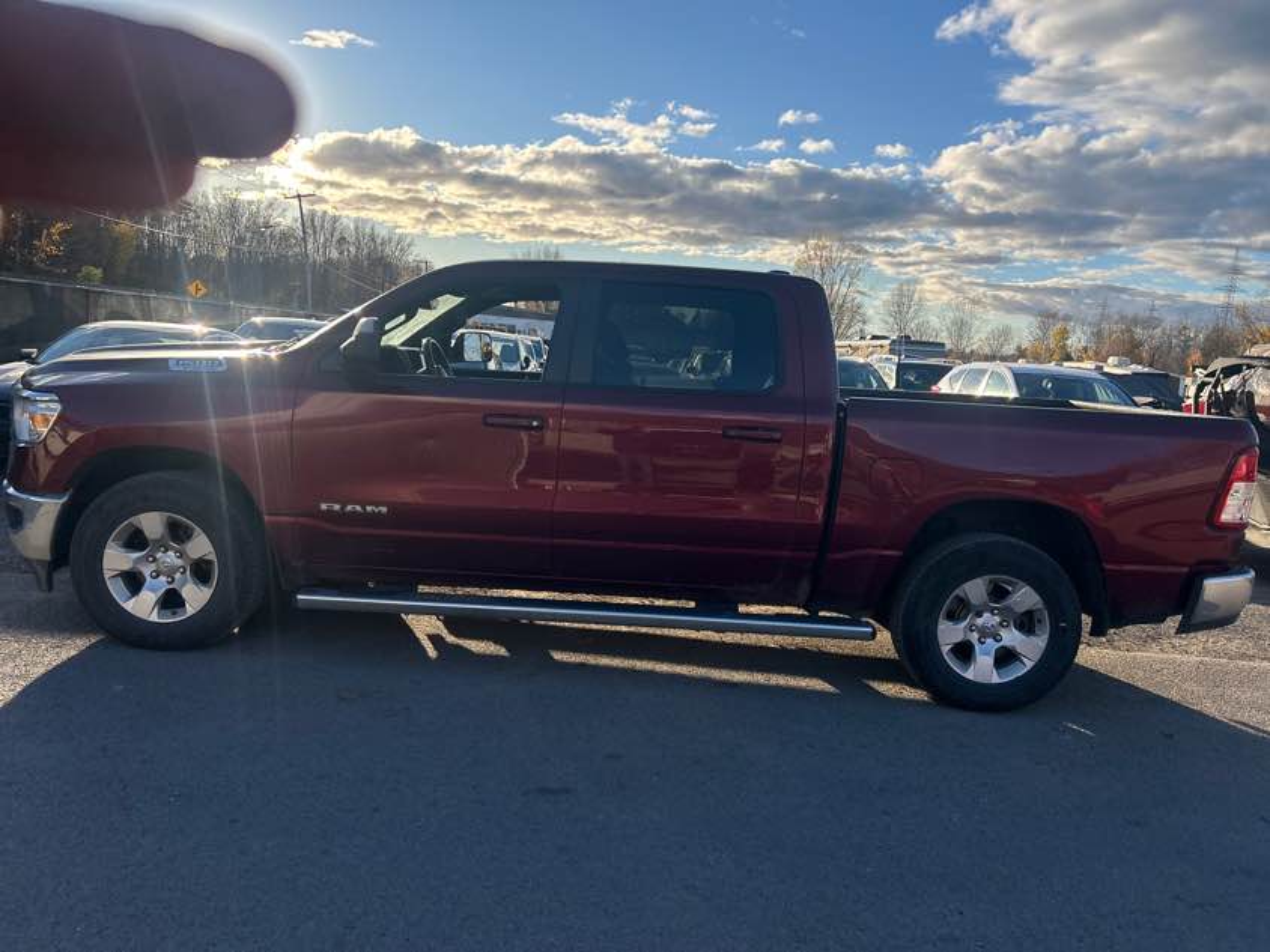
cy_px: 476
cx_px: 635
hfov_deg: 67.3
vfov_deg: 53.1
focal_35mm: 26
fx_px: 954
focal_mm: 5.7
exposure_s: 1/3704
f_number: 1.5
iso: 50
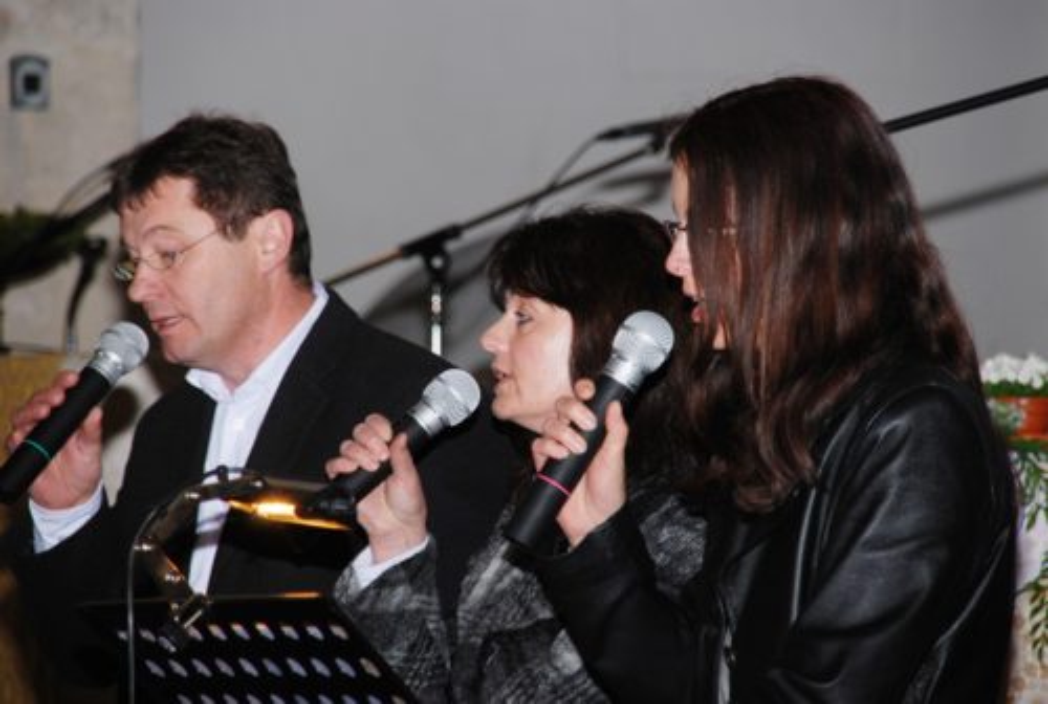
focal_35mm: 232
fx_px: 6785
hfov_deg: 8.8
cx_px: 524
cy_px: 352
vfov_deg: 5.9
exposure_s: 1/60
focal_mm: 155
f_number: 6
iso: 200
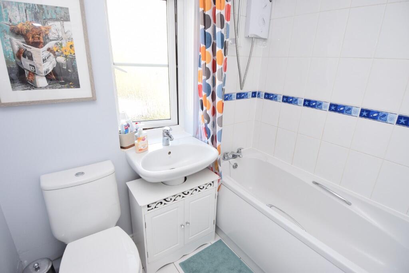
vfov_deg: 67.5
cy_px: 136
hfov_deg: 90.0
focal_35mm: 18
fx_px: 205
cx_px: 204
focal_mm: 12
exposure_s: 1/100
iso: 400
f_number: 5
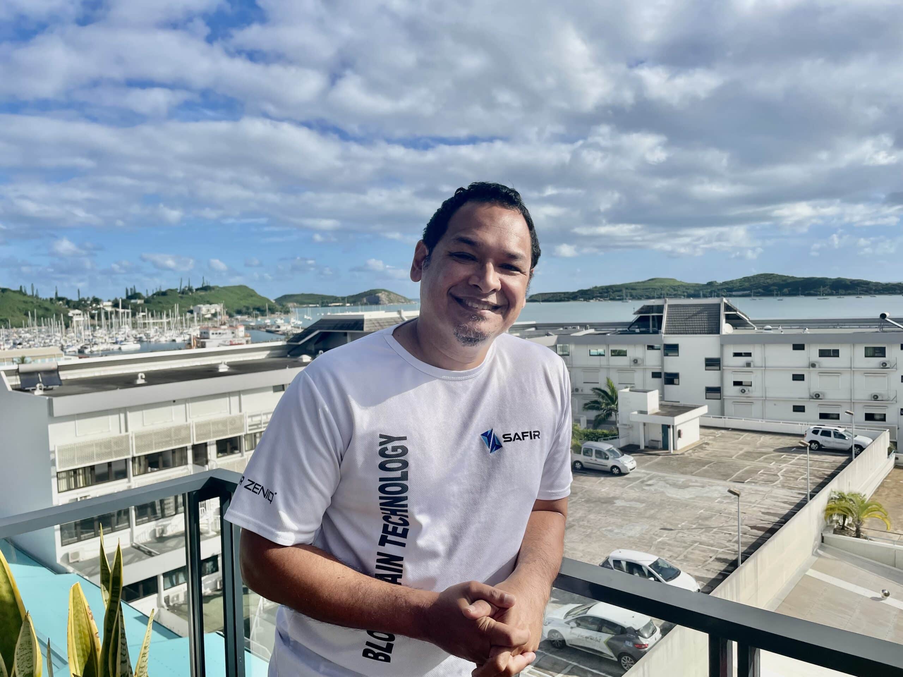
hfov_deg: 67.3
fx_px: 678
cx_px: 452
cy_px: 338
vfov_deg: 53.1
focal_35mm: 26
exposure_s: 1/5556
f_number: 1.6
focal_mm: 4.2
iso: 32
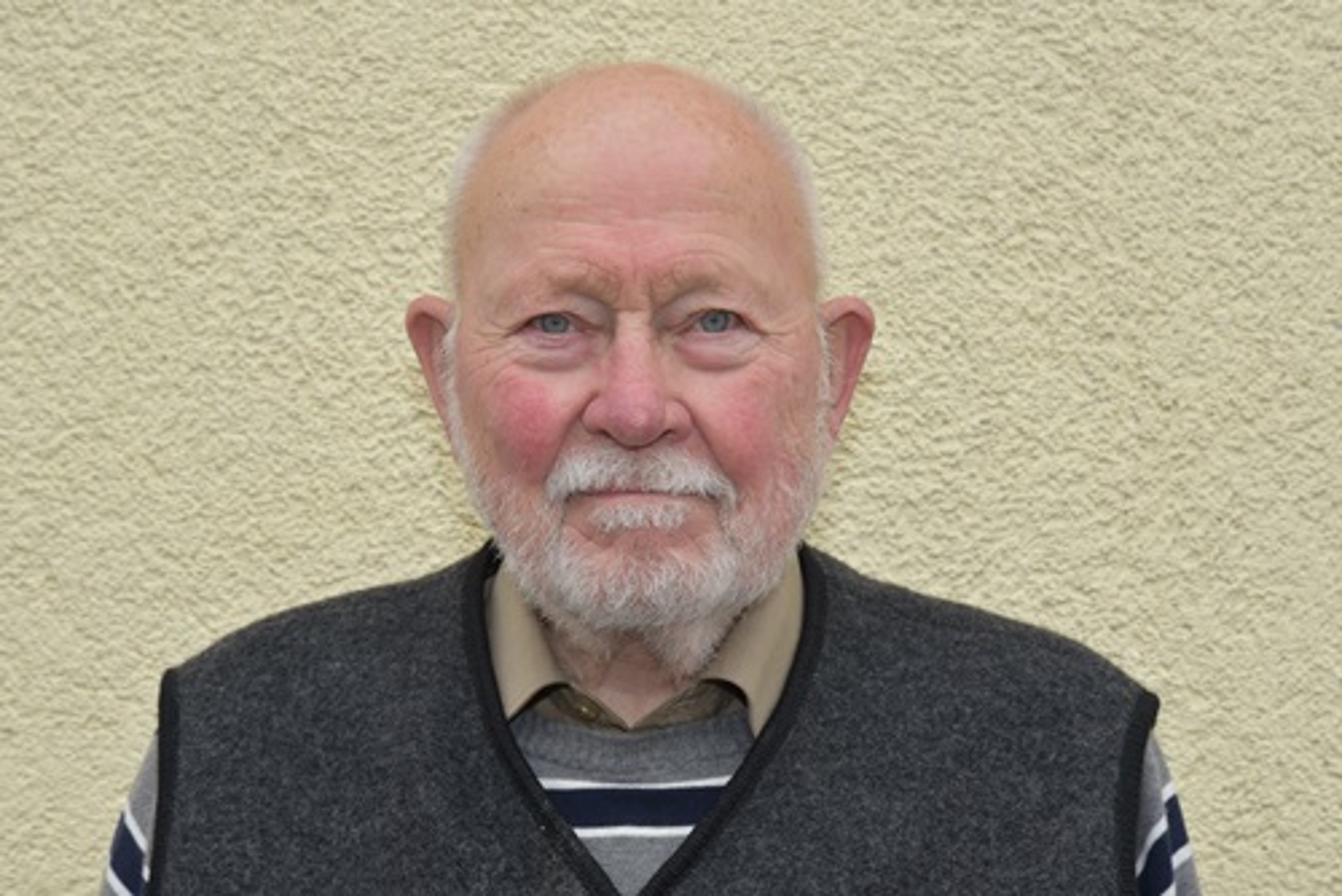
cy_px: 448
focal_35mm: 85
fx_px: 3170
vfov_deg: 16.1
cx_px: 671
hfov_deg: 23.9
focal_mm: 85
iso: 800
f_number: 10
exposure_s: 1/200
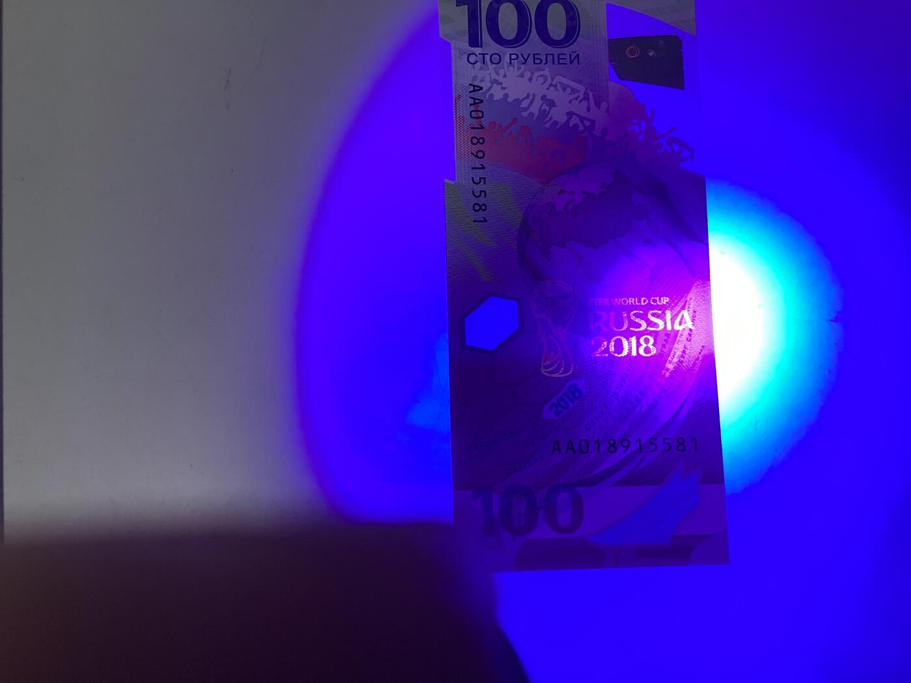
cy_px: 342
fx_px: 816
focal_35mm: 31
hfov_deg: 58.4
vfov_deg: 45.4
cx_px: 456
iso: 125
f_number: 2.4
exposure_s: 1/60
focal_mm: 3.3
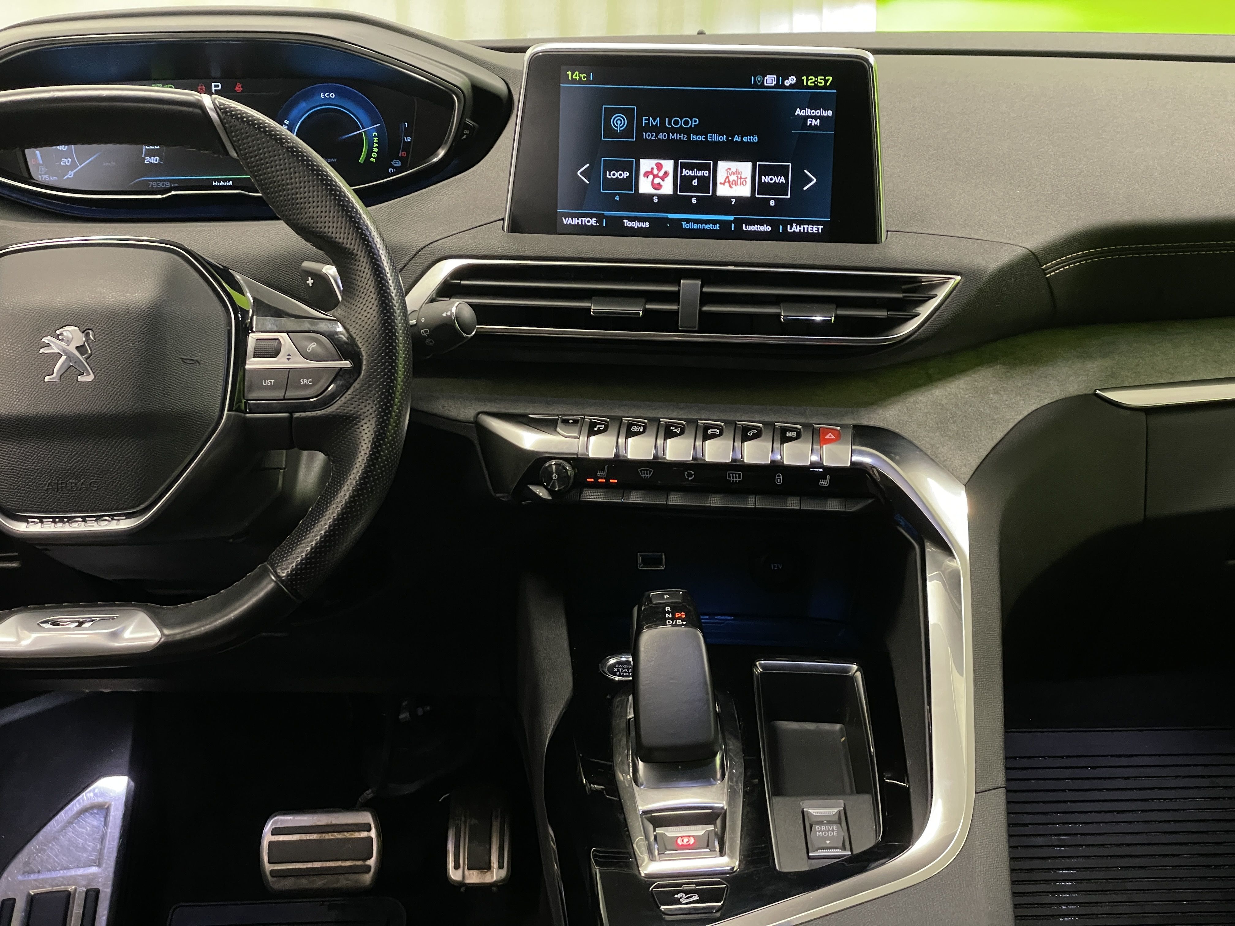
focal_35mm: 52
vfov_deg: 28.0
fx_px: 1855
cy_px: 463
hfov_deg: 36.8
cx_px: 618
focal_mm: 6
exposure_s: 1/50
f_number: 2
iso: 320
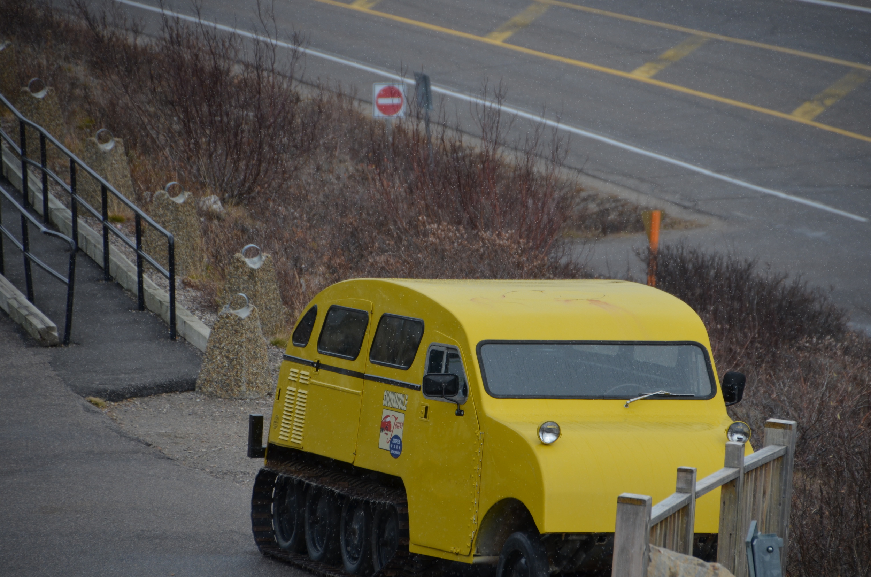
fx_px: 7244
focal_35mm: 300
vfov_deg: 4.6
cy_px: 288
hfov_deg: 6.9
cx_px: 436
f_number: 6.3
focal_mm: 200
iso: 250
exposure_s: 1/500
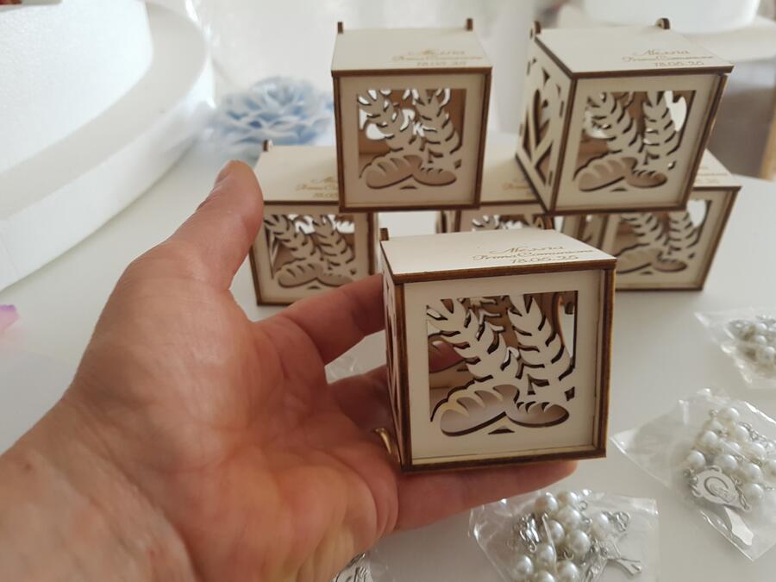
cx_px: 388
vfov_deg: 53.1
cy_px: 291
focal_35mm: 26
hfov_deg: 67.3
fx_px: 583
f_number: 1.7
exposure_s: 1/25
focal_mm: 4.2
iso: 160
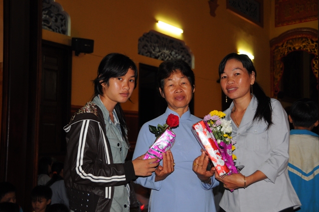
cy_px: 106
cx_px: 160
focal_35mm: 48
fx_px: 425
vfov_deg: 28.0
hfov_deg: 41.2
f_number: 4.2
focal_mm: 32
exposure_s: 1/60
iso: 640
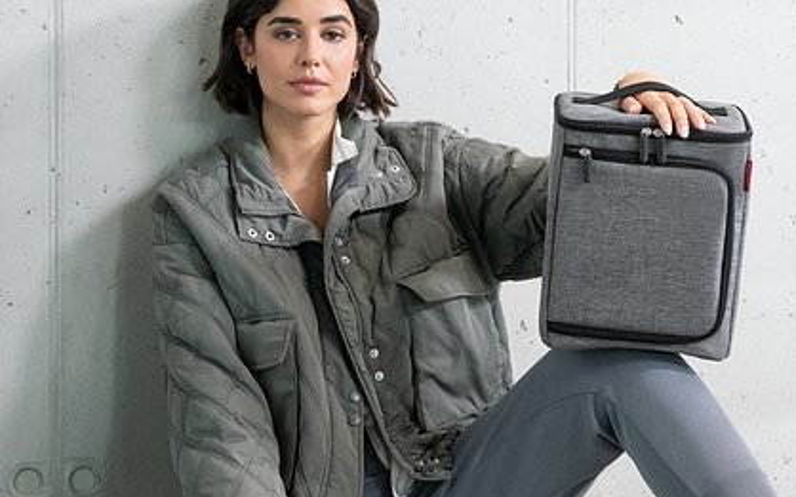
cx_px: 459
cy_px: 109
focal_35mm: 110
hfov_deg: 18.9
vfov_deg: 11.9
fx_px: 2386
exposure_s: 1/250
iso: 4000
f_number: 5
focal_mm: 52
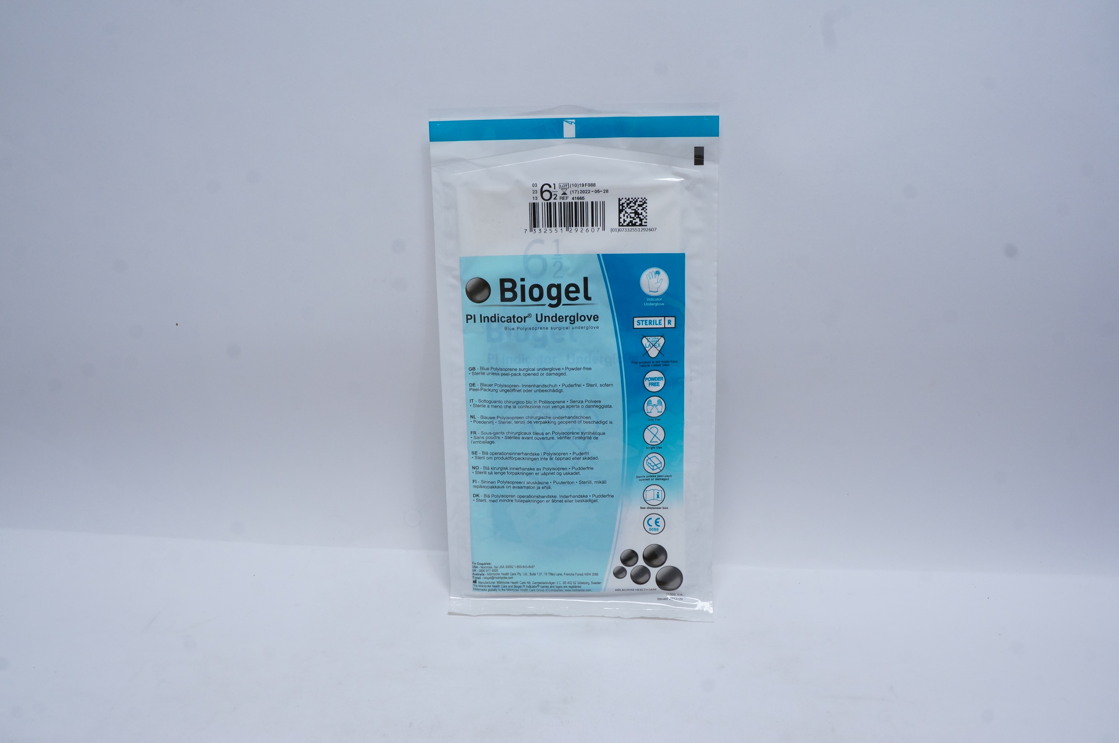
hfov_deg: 62.0
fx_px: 931
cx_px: 560
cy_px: 372
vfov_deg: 43.5
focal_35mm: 30
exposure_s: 1/13
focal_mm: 20
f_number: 13
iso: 400
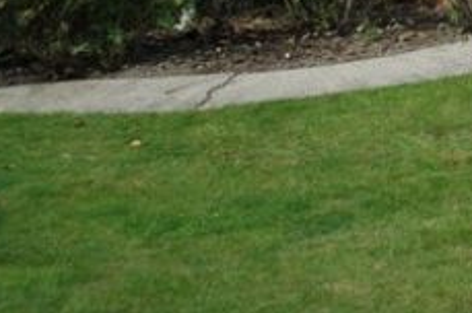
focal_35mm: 118
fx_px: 1545
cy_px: -285
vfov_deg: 10.7
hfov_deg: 14.0
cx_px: 1005
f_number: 8
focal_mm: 18
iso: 320
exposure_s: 1/320
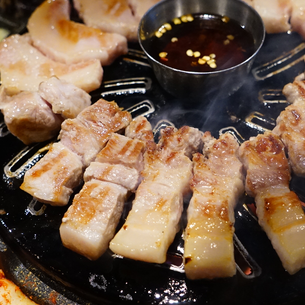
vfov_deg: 23.0
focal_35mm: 75
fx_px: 748
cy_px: 134
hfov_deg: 23.0
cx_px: 197
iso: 4000
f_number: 4
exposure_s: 1/60
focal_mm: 35
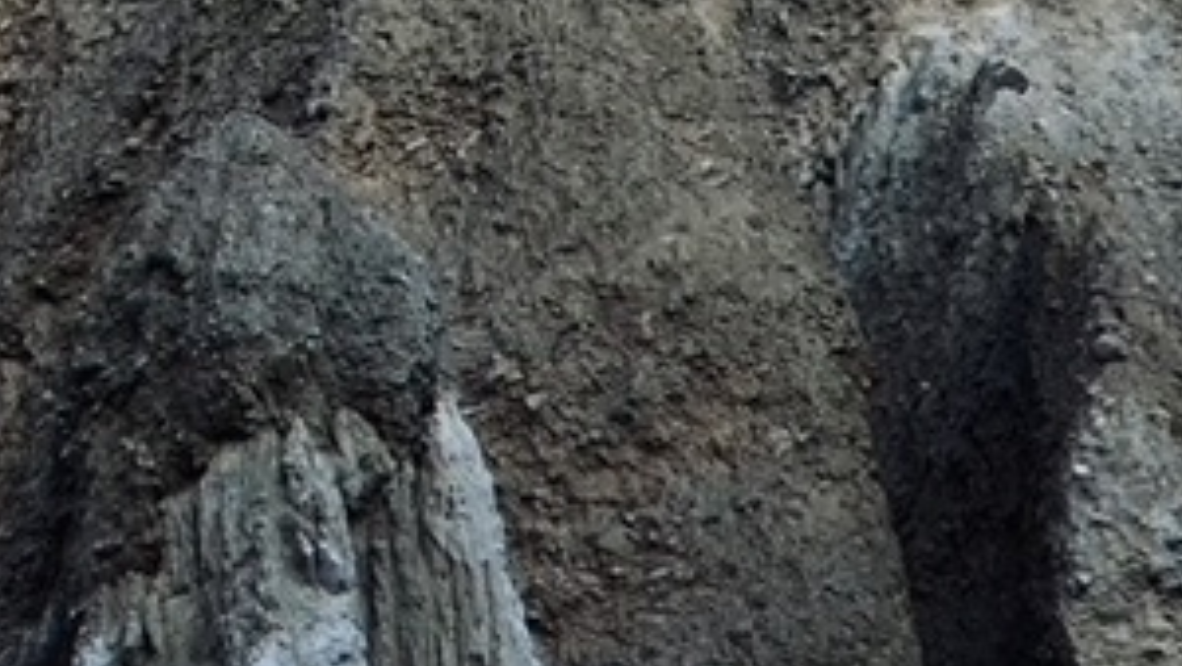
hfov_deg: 10.1
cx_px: 244
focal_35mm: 212
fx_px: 6647
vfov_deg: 5.7
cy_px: -386
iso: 25
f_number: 2.8
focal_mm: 6.6
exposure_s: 1/120
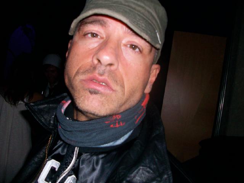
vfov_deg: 41.8
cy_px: 92
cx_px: 122
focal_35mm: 34
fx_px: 240
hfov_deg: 54.0
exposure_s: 1/60
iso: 160
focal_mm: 5.7
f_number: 2.8
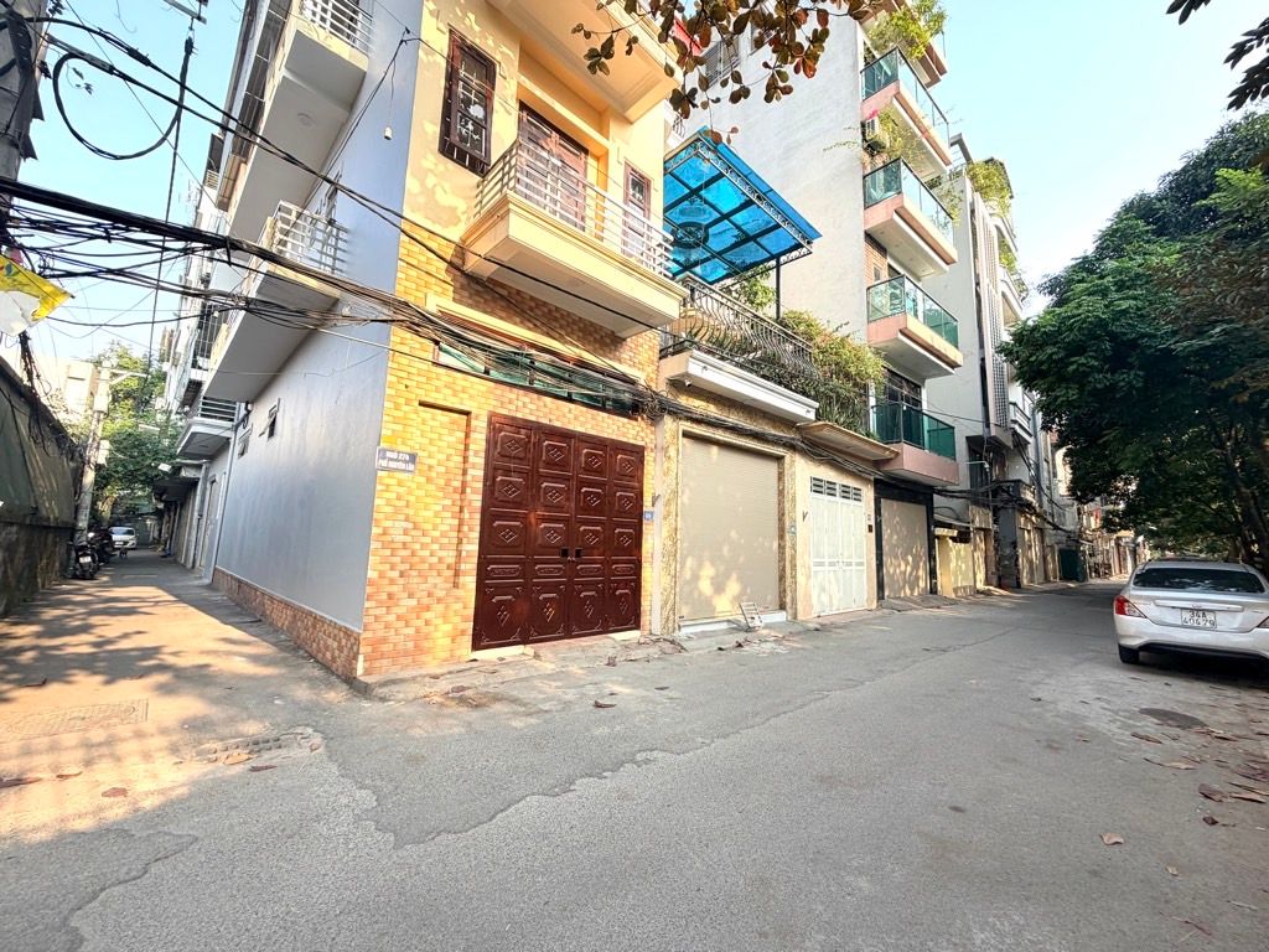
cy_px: 476
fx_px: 513
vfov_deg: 85.7
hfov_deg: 102.1
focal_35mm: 14
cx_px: 634
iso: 50
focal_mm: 2.22
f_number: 2.2
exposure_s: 1/502
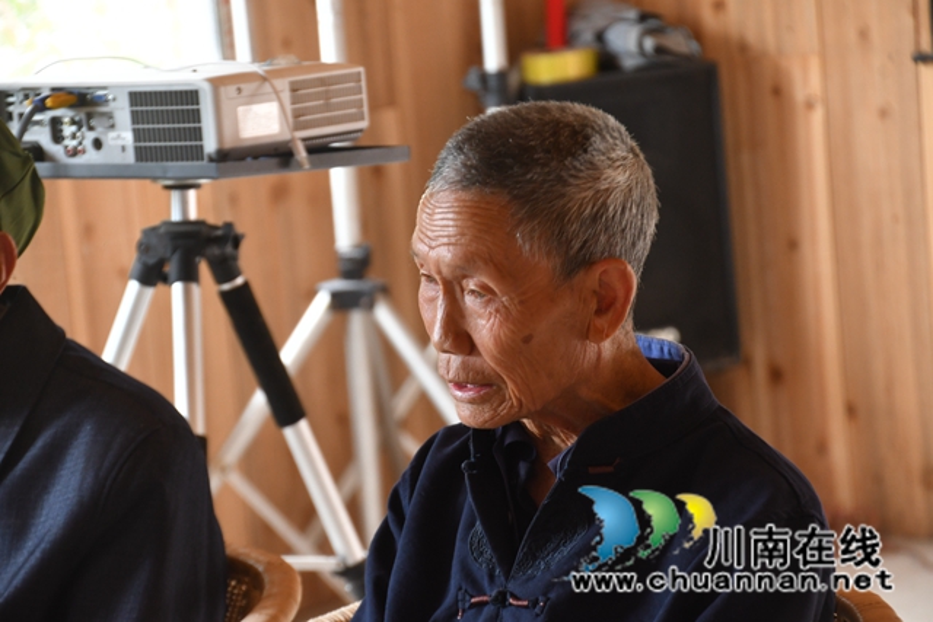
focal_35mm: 165
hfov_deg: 12.4
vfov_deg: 8.3
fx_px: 4277
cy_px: 311
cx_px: 466
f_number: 6
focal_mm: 110
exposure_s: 1/50
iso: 1250
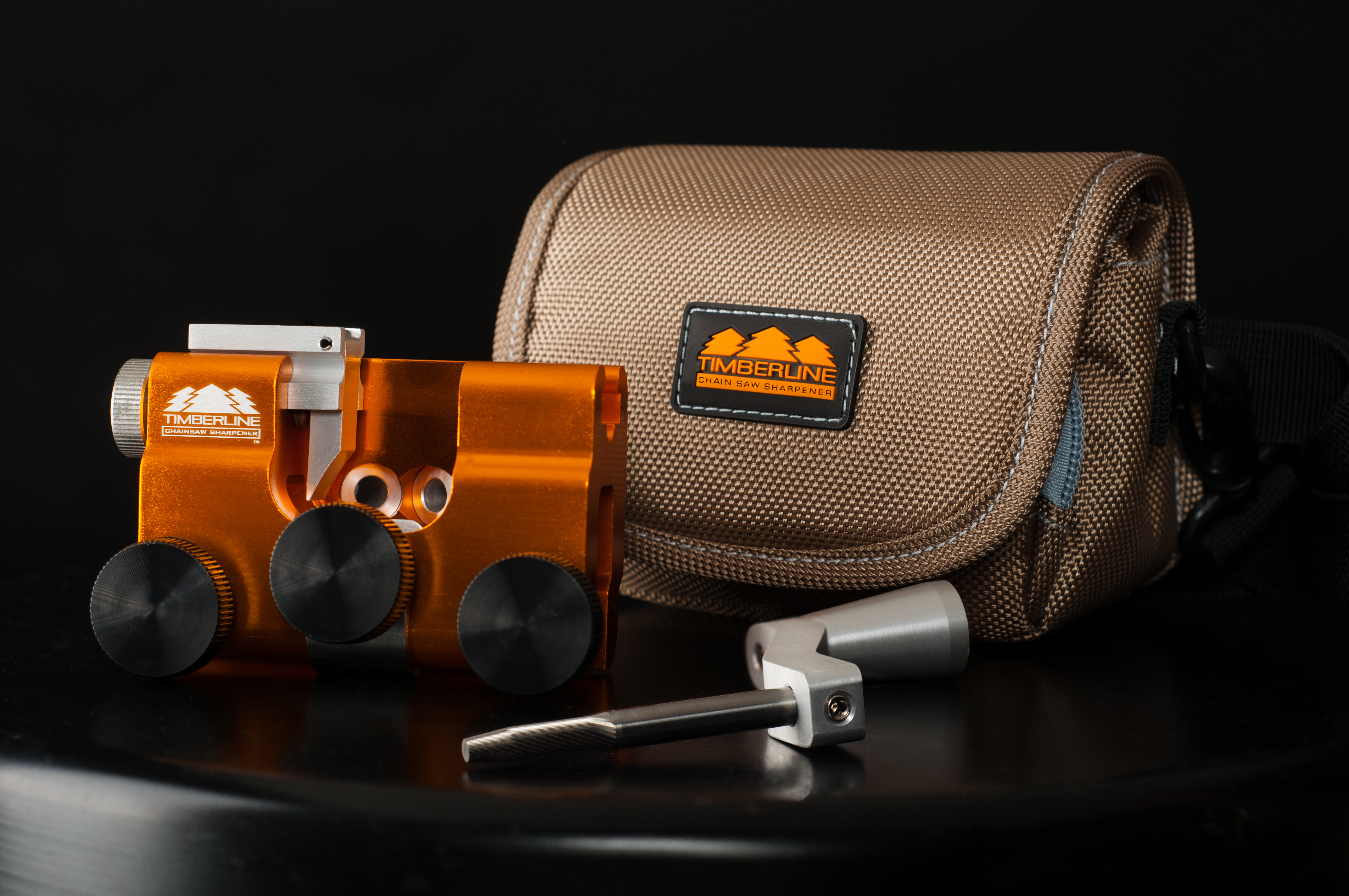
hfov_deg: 27.0
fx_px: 2807
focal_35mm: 75
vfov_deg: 18.1
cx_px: 674
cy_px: 448
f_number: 6.3
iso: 100
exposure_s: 1/125
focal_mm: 50
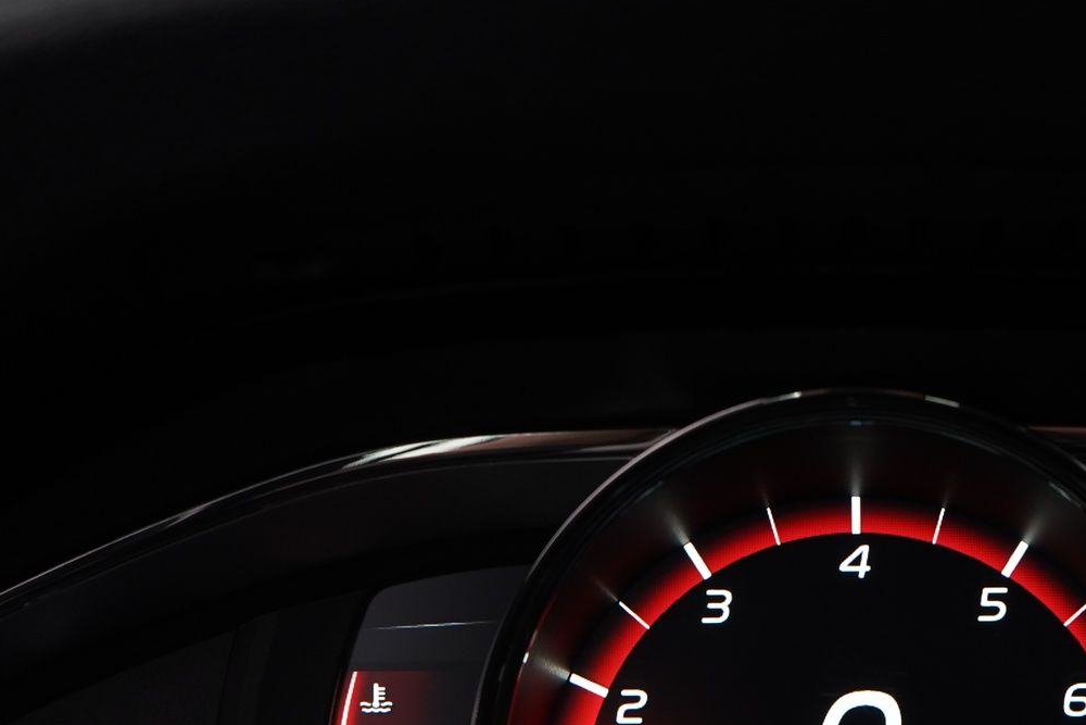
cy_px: 649
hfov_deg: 23.6
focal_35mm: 85
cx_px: 856
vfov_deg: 15.9
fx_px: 2564
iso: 800
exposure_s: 1/13
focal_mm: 34
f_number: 5.6
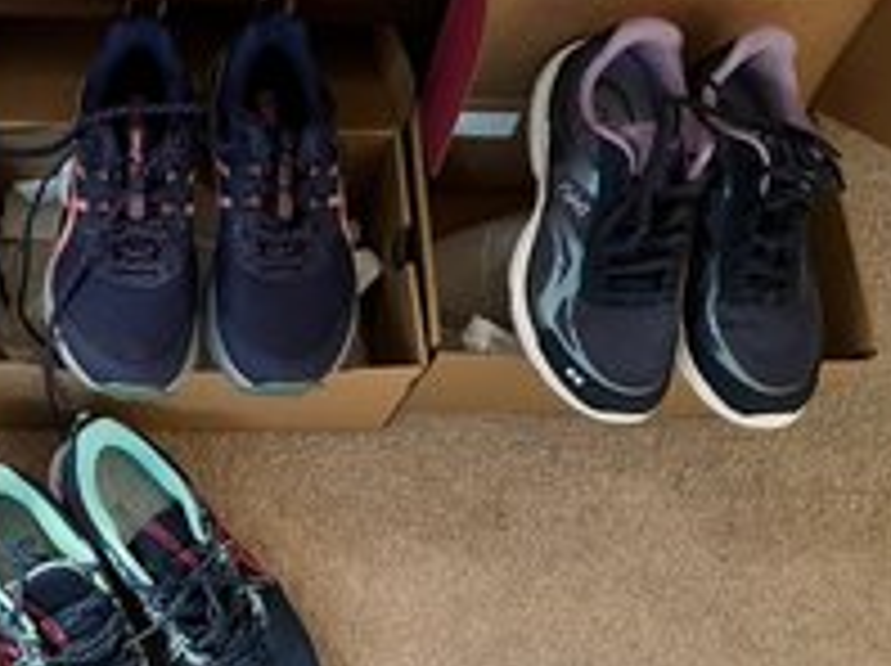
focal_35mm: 45
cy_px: 398
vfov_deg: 32.0
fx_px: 1157
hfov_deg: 39.9
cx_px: 137
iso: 640
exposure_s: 1/30
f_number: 1.5
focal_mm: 5.7
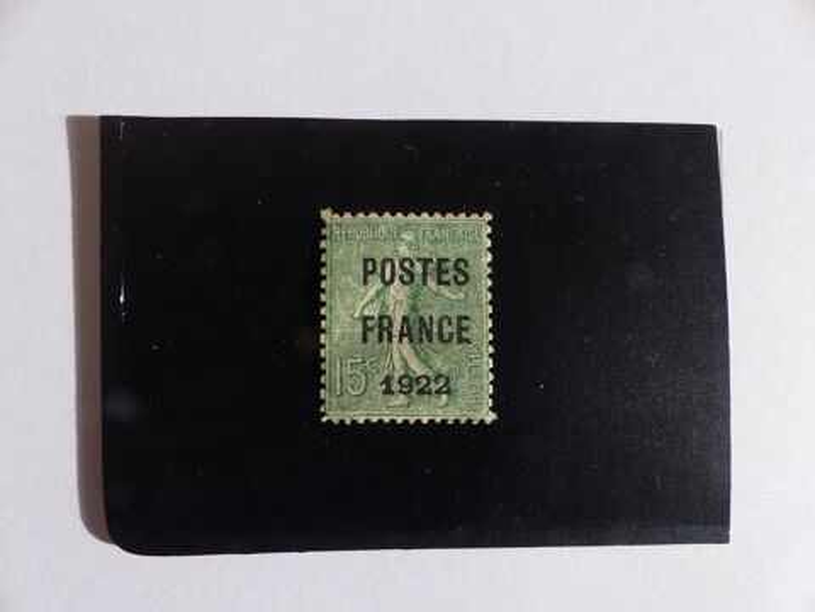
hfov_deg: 69.4
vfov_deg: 54.9
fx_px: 589
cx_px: 408
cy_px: 306
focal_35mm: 25
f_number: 3.5
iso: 100
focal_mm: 4.5
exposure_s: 1/125
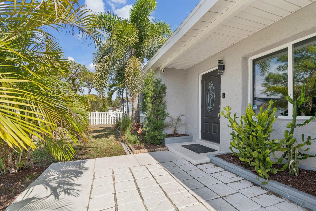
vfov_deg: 73.7
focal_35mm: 16
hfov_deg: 96.7
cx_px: 158
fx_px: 140
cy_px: 106
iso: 100
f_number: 7.1
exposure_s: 1/200
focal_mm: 11
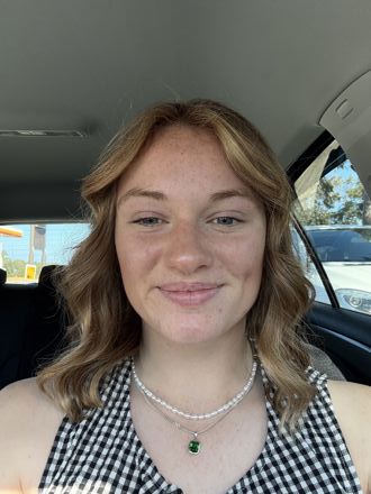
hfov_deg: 46.8
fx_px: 429
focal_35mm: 30
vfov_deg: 60.0
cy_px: 247
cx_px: 186
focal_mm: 2.69
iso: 80
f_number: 1.9
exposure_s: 1/121
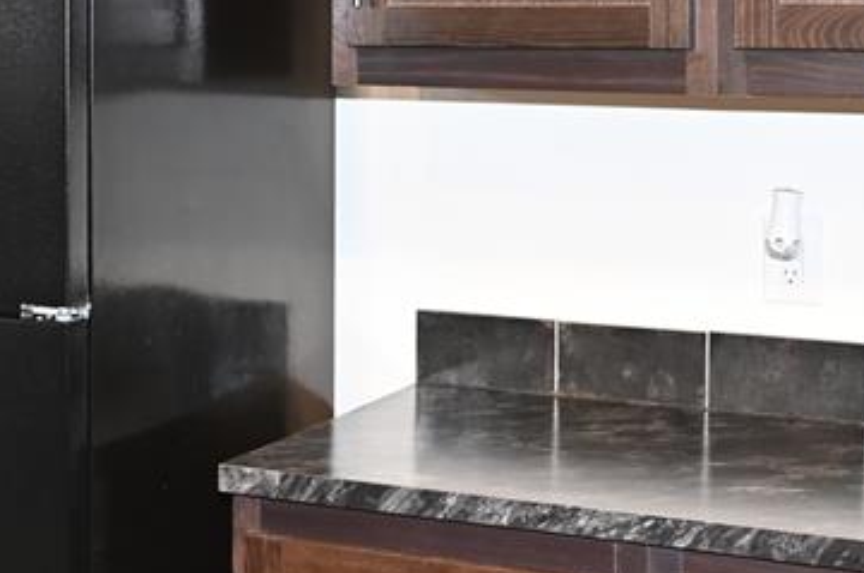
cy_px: 40
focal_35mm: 91
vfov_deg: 14.8
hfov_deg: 22.2
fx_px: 2181
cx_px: 208
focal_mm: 32
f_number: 4
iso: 1800
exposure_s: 1/60
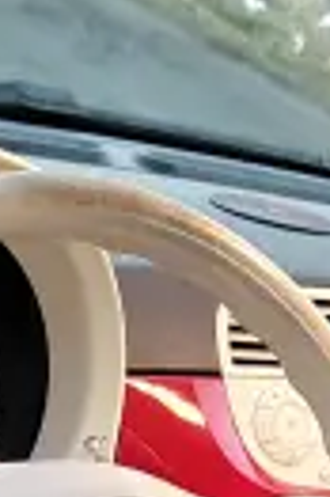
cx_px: 425
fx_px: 1613
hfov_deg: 11.4
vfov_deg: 15.6
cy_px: 816
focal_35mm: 117
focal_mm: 5.56
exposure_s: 1/25
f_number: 1.8
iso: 981
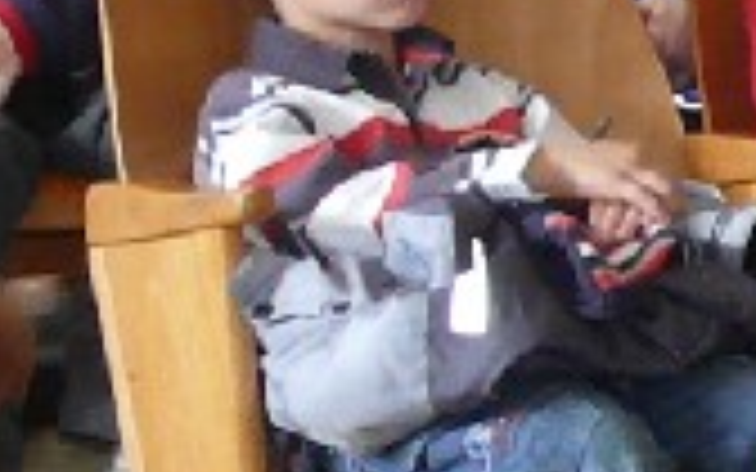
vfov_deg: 3.4
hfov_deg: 5.1
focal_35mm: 387
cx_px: 2362
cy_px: -54
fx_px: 7974
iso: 200
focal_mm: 9.4
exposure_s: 1/40
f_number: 3.2
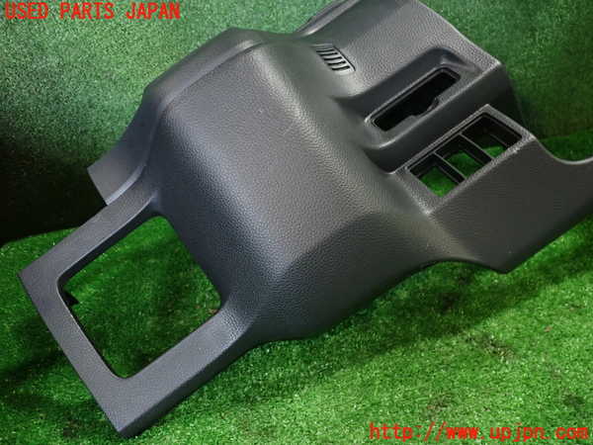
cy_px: 222
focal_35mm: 30
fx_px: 514
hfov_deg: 60.0
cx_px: 296
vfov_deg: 46.8
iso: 320
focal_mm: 5.4
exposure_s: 1/30
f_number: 2.3
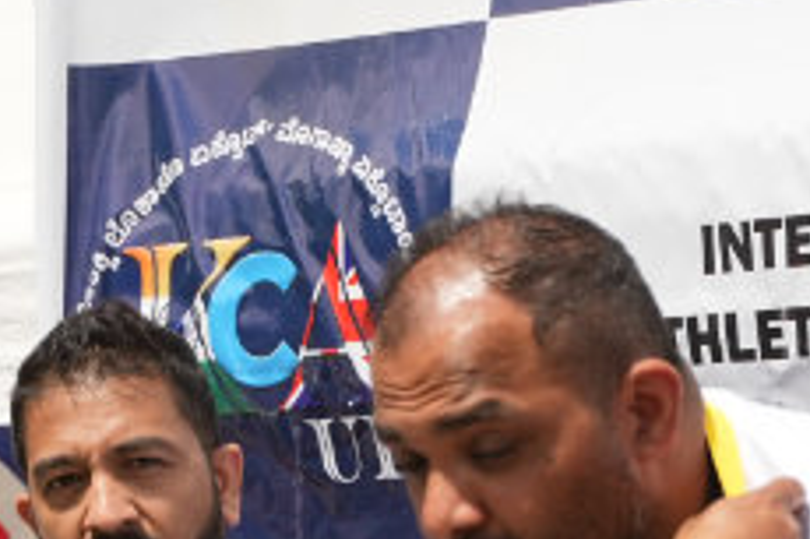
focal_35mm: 171
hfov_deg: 12.0
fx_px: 3850
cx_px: 553
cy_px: 558
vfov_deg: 8.0
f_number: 2.8
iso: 250
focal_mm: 38.5
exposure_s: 1/6400
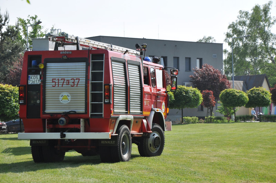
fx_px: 919
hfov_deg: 17.1
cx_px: 138
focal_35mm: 120
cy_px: 92
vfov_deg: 11.4
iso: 200
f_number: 9.5
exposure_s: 1/350
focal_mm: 80
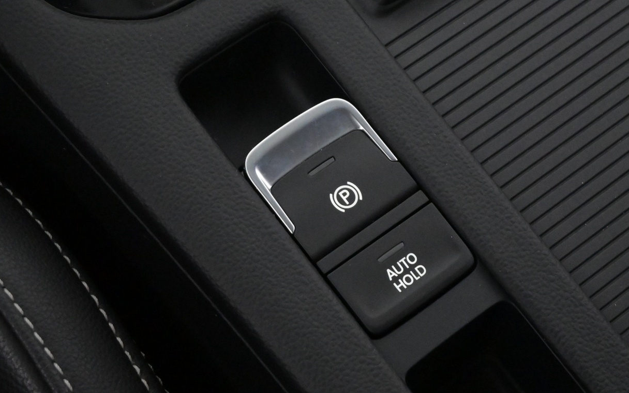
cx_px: 365
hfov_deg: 22.6
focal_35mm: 92
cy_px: 204
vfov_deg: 14.3
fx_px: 1572
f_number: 6
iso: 8000
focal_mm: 45
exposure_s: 1/80
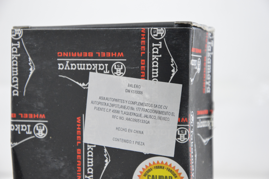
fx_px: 1176
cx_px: 134
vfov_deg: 8.7
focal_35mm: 158
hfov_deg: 13.1
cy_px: 90
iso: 3200
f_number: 7.1
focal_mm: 105
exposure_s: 1/100
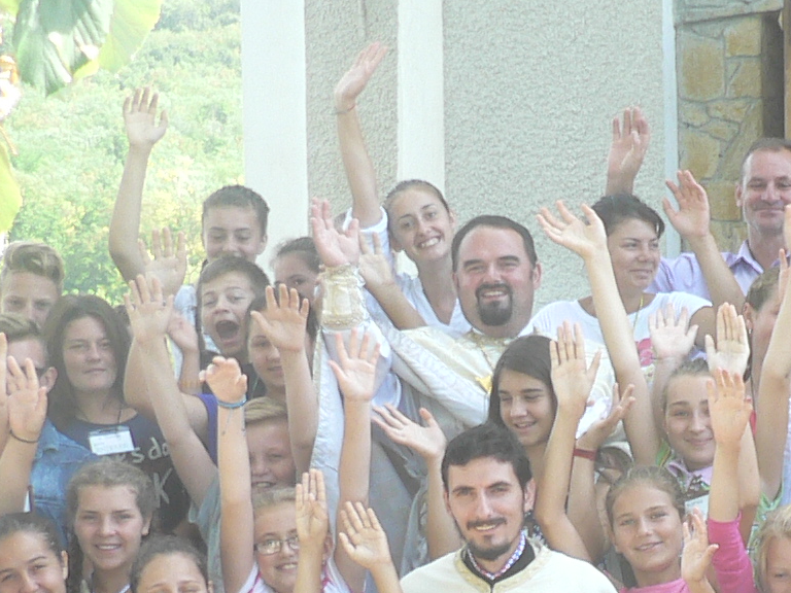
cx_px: 773
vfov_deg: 12.2
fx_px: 2742
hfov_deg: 16.1
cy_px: 616
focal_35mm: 120
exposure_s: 1/100
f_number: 2.8
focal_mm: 6
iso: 80
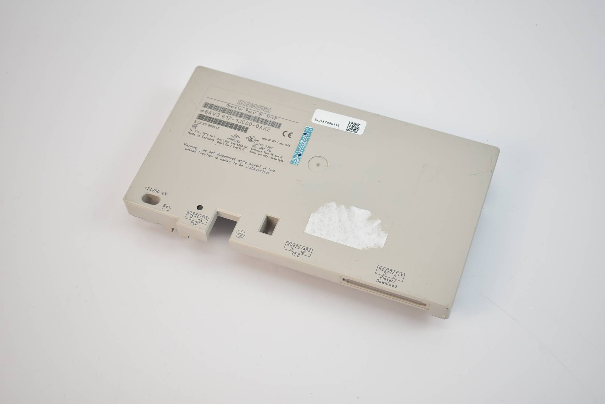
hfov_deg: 36.2
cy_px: 186
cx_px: 311
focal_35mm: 55
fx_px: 925
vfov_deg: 24.7
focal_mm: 34
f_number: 4.5
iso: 125
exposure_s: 1/50
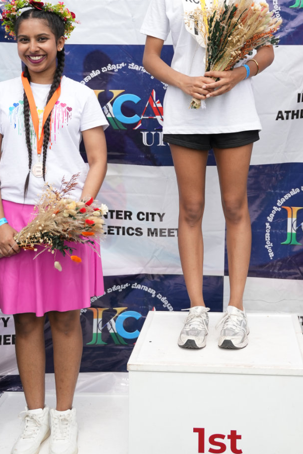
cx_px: 207
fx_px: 725
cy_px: 143
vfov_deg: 34.4
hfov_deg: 23.5
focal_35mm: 58
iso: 250
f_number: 2.8
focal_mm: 34.3
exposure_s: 1/2000
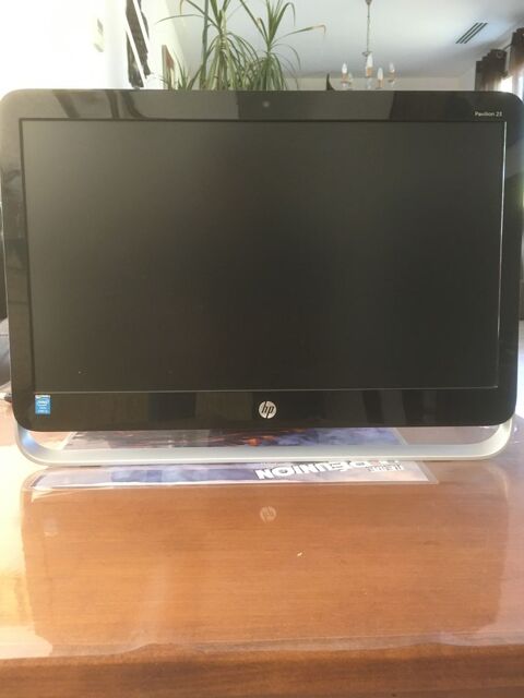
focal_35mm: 29
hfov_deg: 48.2
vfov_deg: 61.7
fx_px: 585
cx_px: 262
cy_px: 349
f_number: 2.2
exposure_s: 1/33
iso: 200
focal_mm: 4.15
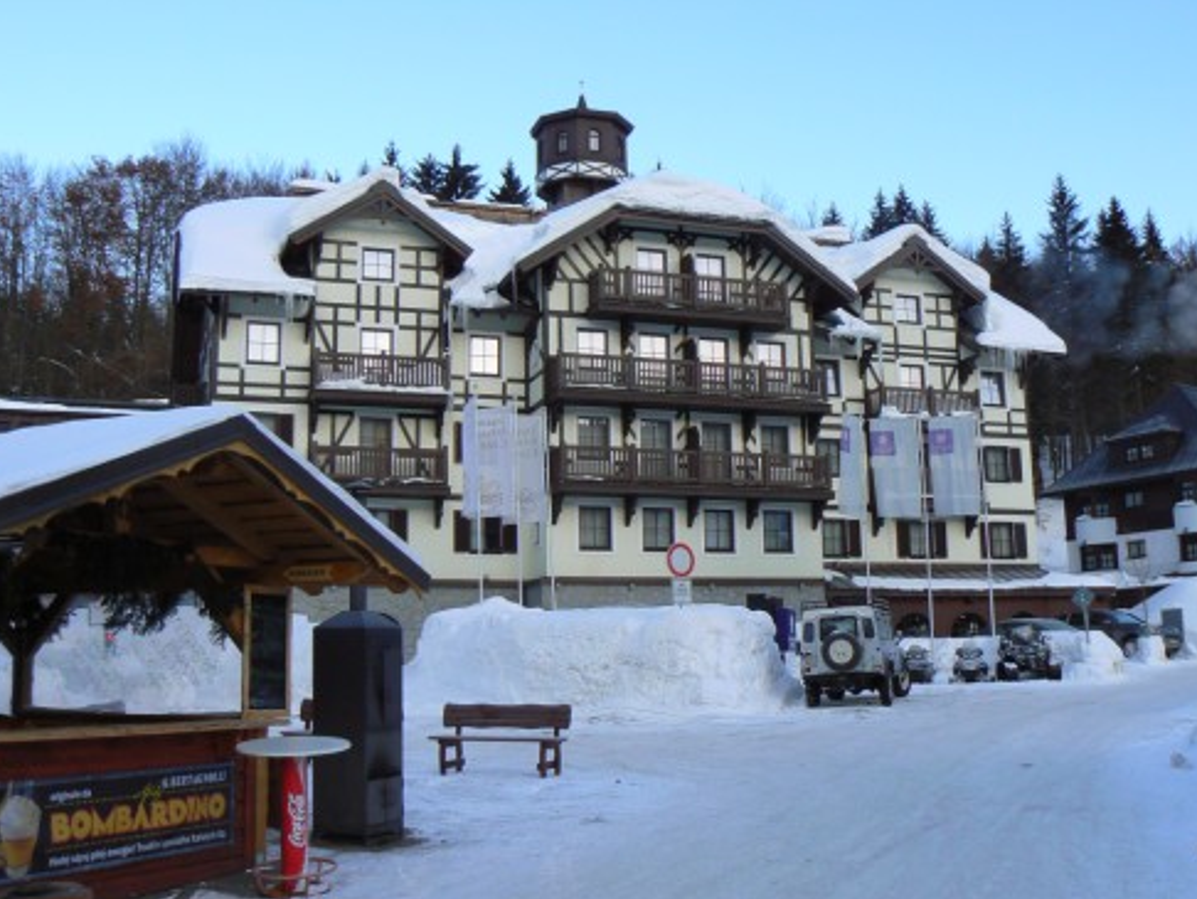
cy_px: 457
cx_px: 603
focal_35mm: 37
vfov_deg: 38.7
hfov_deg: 50.1
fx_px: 1280
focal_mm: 6
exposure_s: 1/125
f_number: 5.6
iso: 80
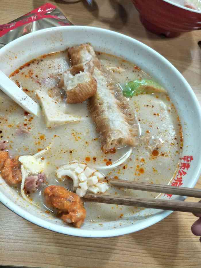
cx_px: 100
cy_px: 134
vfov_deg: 76.4
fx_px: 170
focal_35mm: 22
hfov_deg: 61.1
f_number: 1.7
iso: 286
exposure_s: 1/33
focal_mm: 3.79
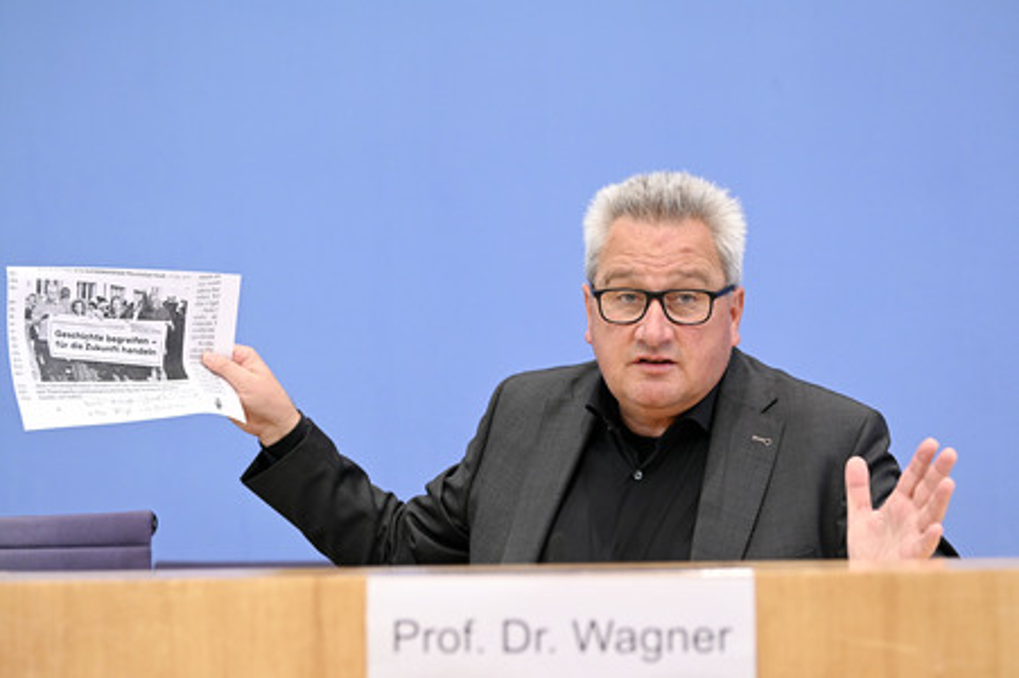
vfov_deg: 19.4
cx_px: 510
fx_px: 1980
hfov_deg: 28.9
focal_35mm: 70
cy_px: 339
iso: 3200
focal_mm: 70
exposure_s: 1/800
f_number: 4
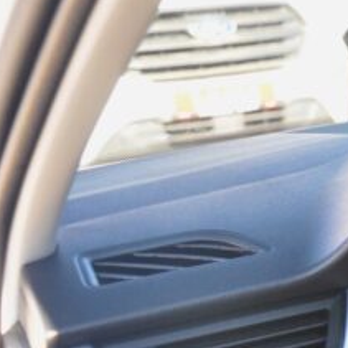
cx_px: 807
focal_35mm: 136
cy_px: 515
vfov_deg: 12.3
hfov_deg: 11.0
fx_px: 1547
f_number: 4
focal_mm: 22
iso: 500
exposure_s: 1/60
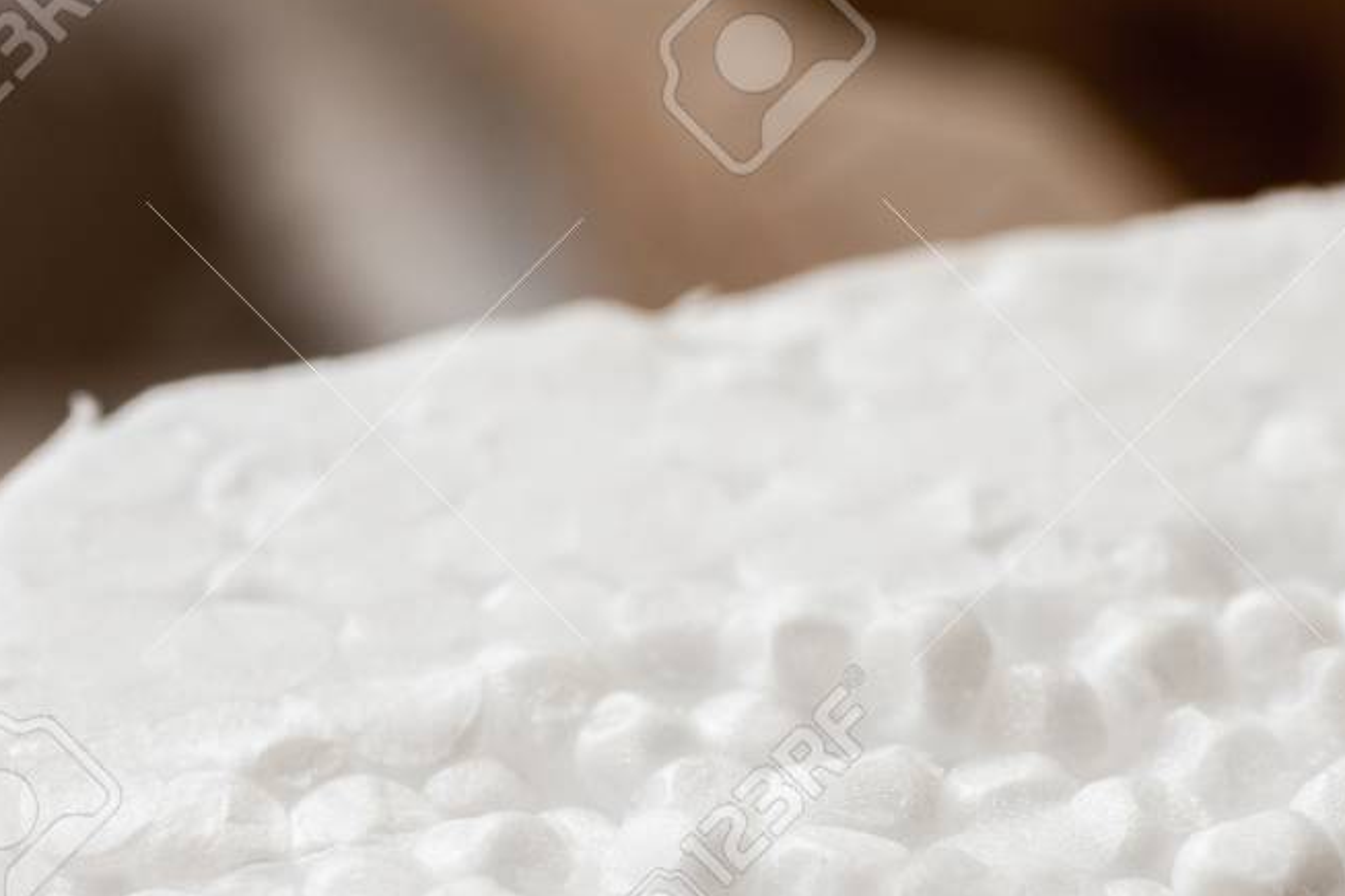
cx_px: 1129
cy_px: 736
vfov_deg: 6.6
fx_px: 7806
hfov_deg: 9.8
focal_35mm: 209
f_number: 7.1
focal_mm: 105
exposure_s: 1/160
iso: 400
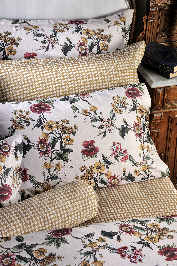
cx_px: 88
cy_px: 133
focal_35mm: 92
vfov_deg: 22.1
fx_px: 678
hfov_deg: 14.9
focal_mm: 92
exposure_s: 1/125
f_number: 20
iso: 100
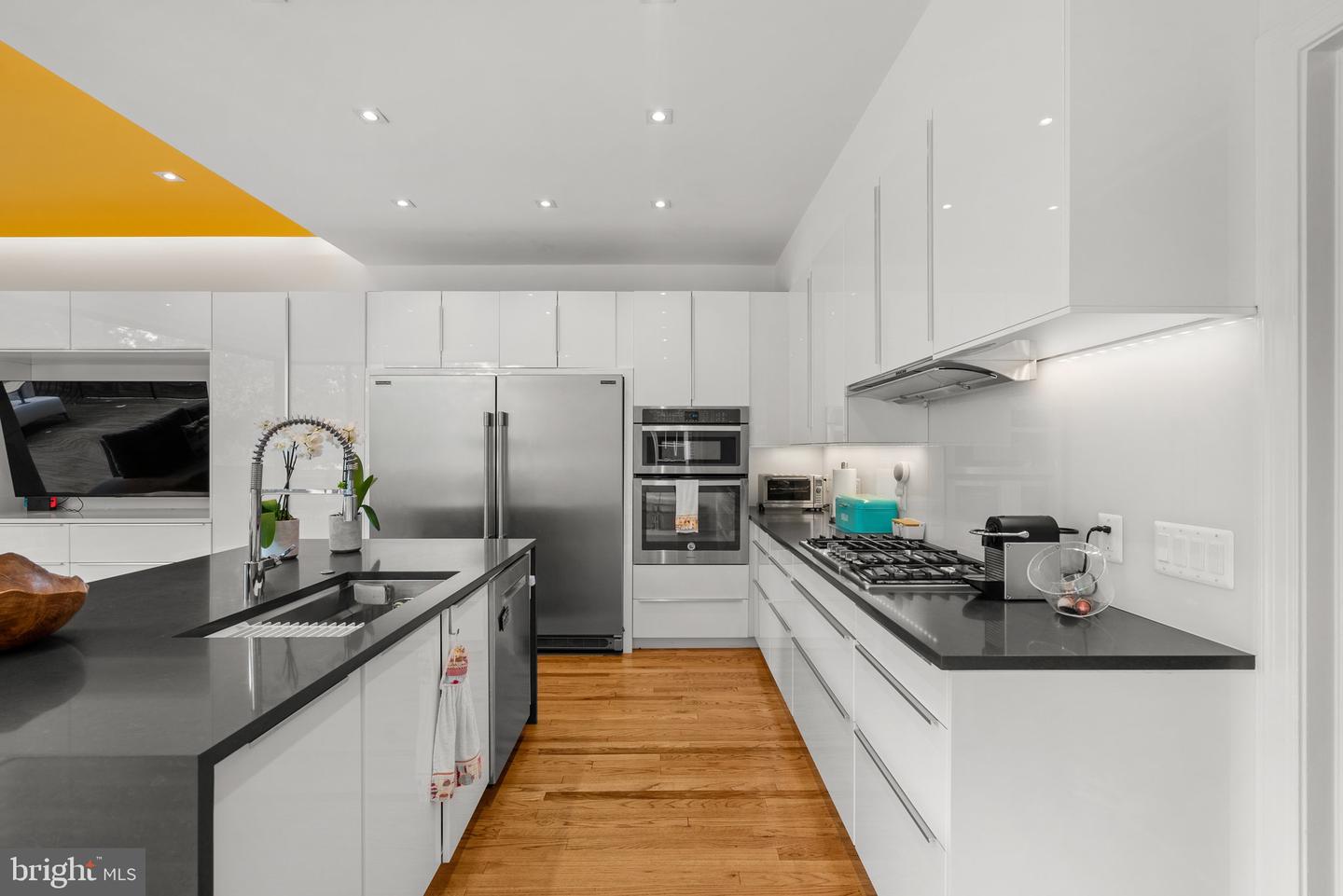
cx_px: 672
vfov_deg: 73.8
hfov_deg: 96.7
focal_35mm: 16
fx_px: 597
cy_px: 448
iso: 250
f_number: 8
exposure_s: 1/8
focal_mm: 16
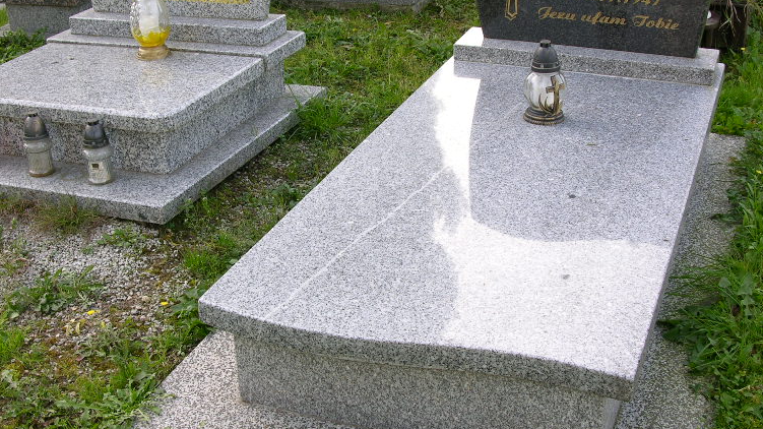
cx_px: 370
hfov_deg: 39.9
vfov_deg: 23.0
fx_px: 1052
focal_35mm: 52
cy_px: 189
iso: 50
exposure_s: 1/76.7
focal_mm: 8.9
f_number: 4
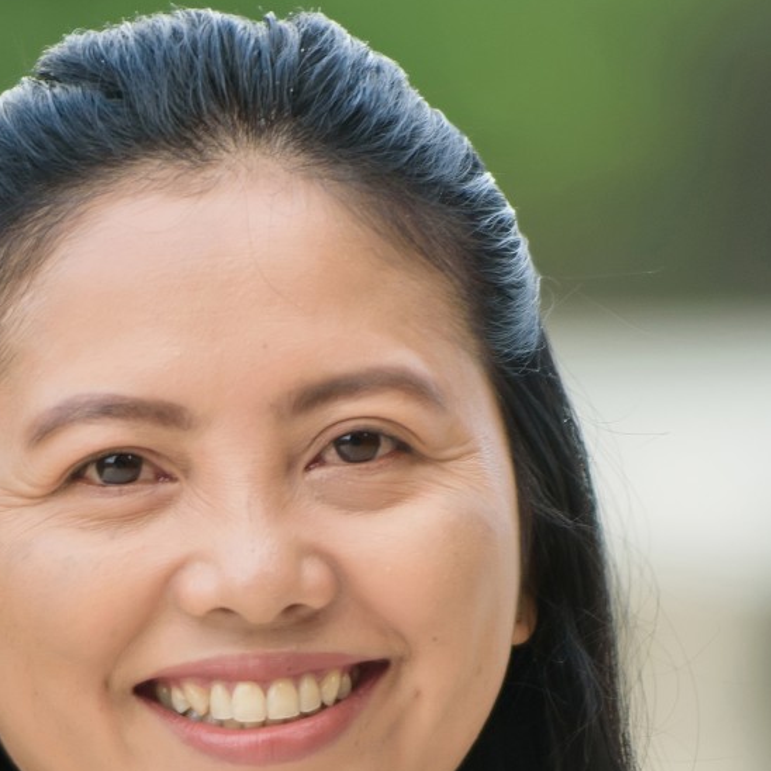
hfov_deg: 3.5
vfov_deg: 3.5
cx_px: 219
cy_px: 858
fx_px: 12650
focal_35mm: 502
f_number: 3.2
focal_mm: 200
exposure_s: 1/500
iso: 200
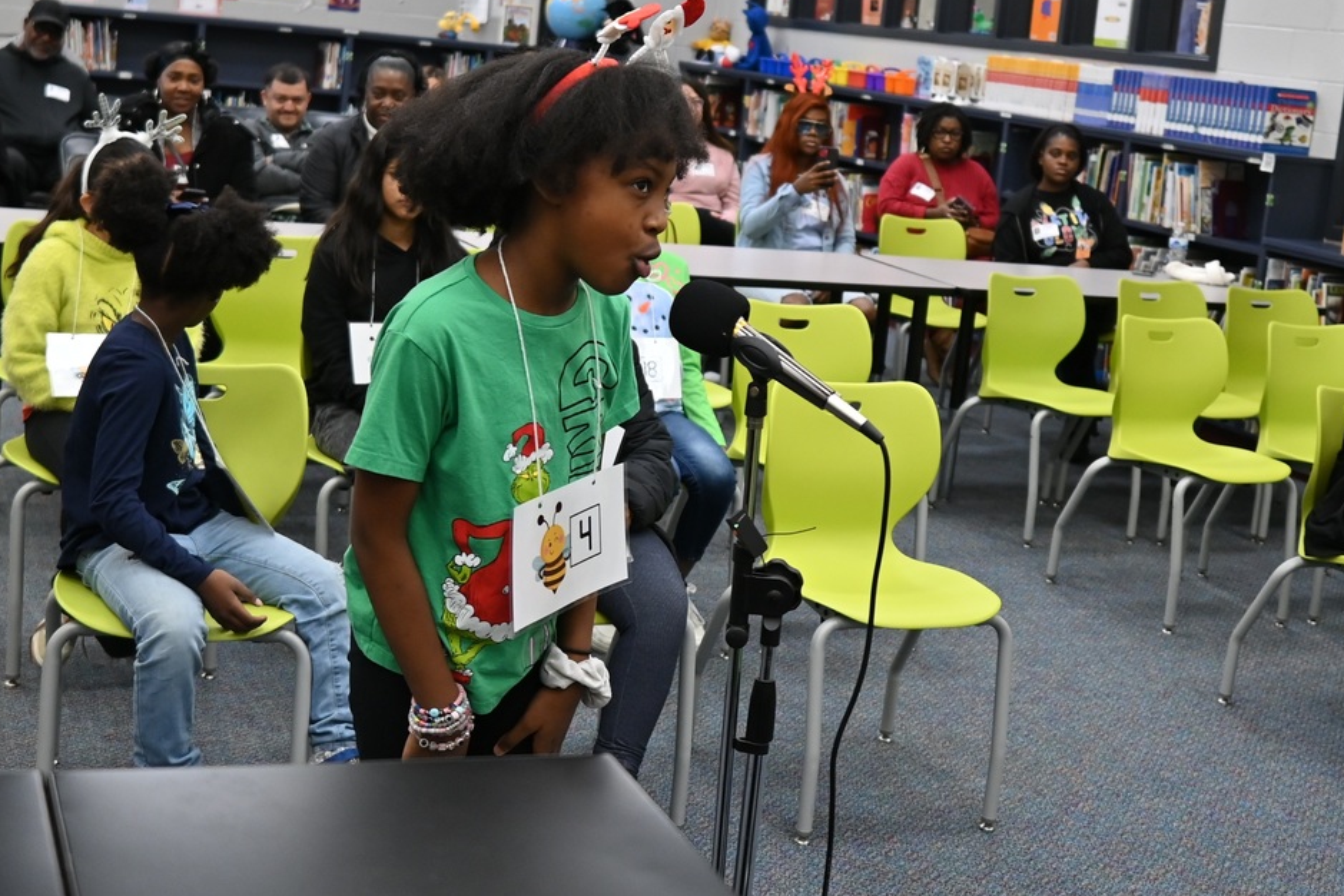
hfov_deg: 72.5
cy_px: 424
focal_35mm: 25
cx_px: 664
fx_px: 916
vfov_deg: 52.1
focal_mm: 15
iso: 250
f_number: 1.7
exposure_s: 1/125
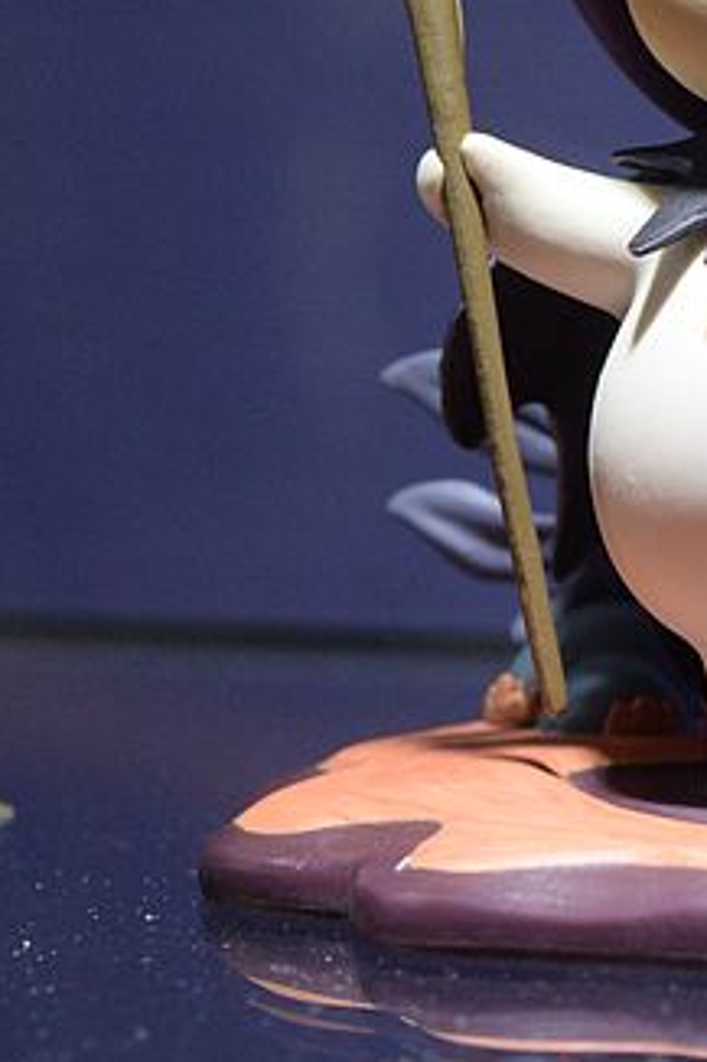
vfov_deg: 11.2
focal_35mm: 184
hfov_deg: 7.4
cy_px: 267
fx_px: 5426
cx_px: 974
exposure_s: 1/160
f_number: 6.3
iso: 2000
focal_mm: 50
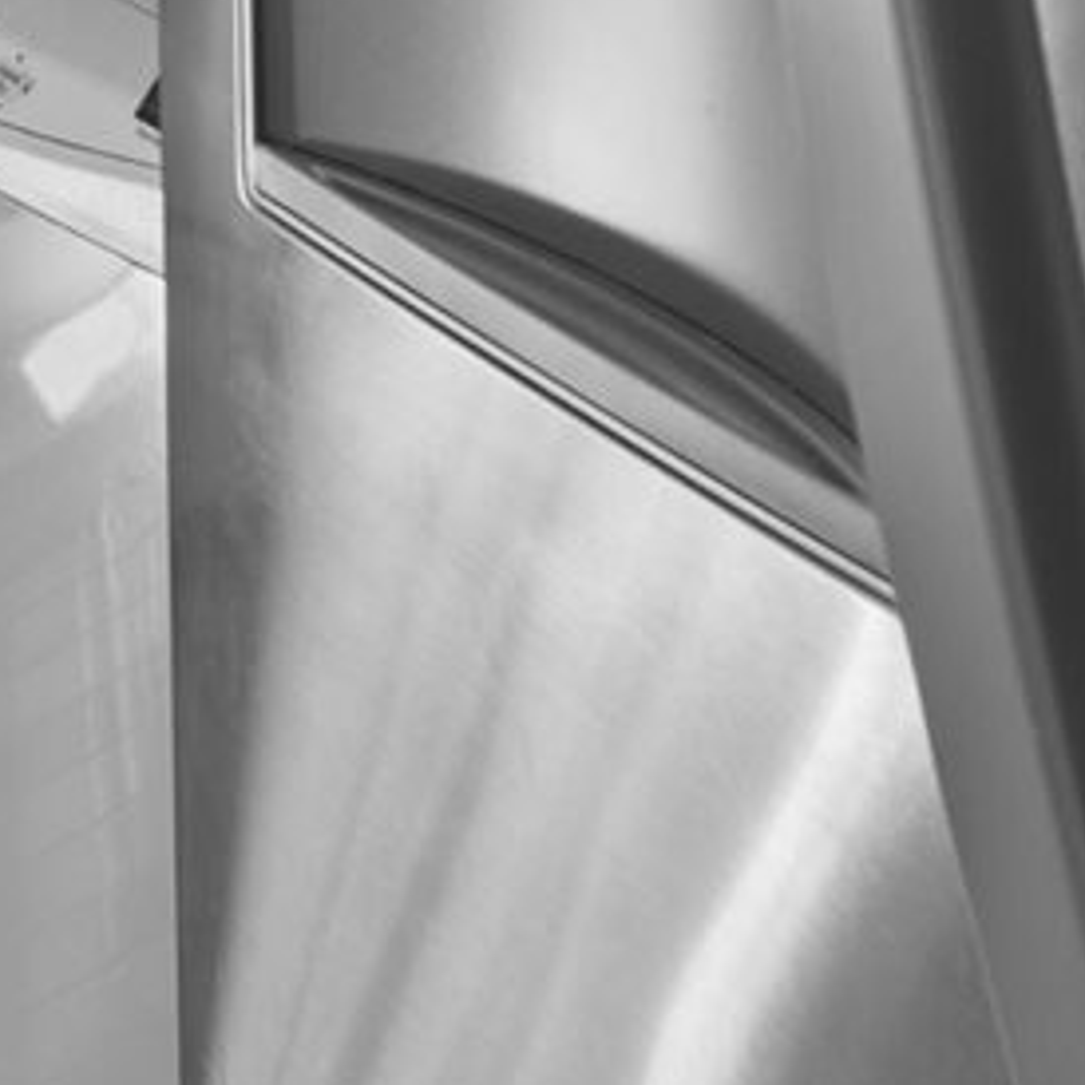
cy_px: -1087
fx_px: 5071
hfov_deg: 9.6
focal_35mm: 143
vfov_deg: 11.1
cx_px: -2146
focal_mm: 15
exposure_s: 2
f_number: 7.1
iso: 250
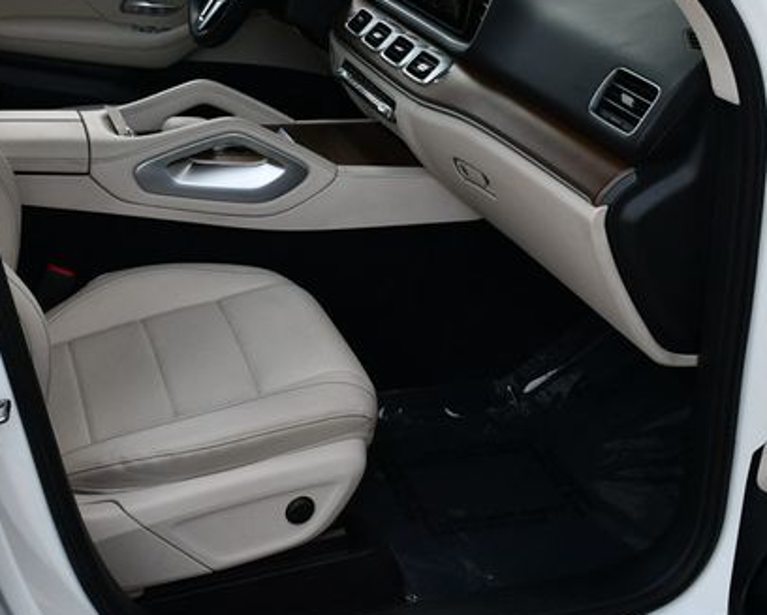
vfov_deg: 28.5
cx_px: 258
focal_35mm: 53
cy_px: 229
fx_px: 1204
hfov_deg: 35.0
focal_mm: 18
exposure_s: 1/250
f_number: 5.6
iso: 200
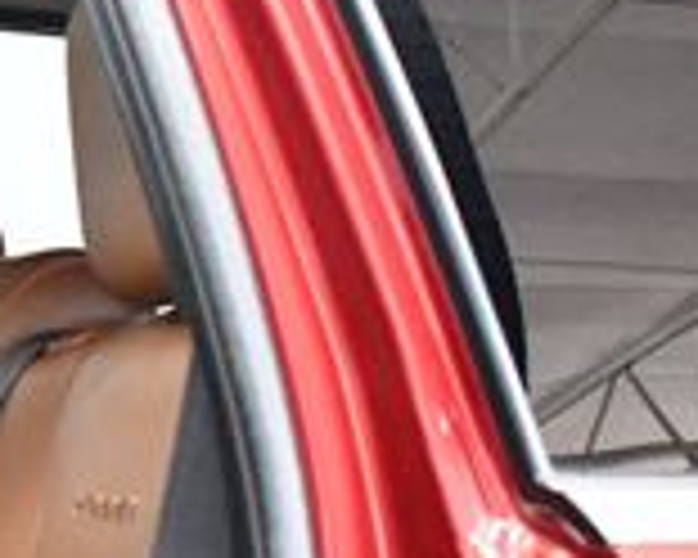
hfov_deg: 12.4
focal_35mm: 140
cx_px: -612
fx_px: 2892
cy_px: 752
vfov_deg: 10.7
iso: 4000
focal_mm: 18
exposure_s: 1/60
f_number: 3.5
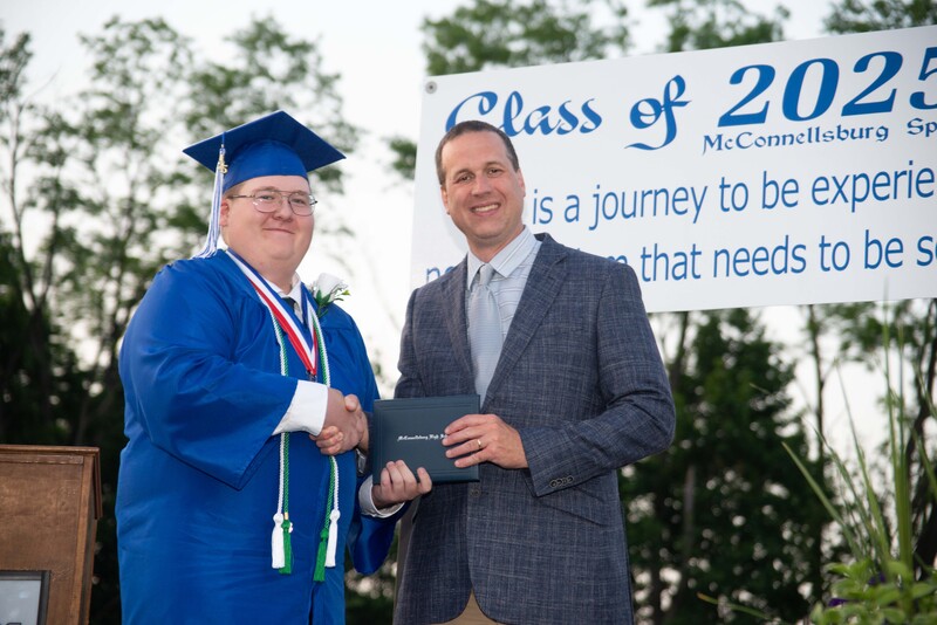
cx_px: 468
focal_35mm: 116
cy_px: 312
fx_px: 3020
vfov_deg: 11.8
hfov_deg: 17.6
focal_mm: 116
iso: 800
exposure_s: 1/100
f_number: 7.1
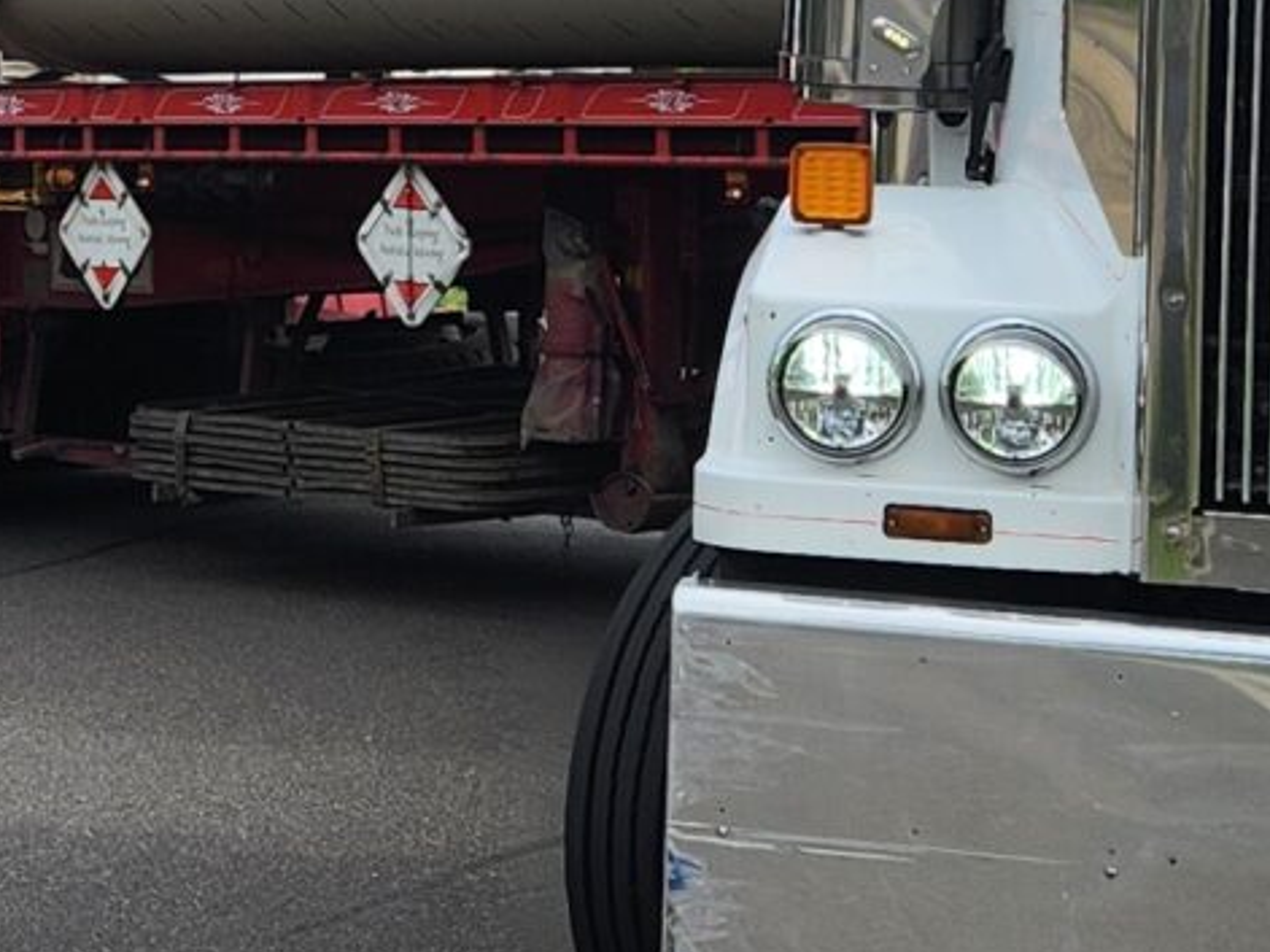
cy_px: -326
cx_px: 369
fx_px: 4585
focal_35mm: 125
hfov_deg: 15.7
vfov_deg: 11.5
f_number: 1.8
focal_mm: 5.4
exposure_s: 1/1941
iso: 20
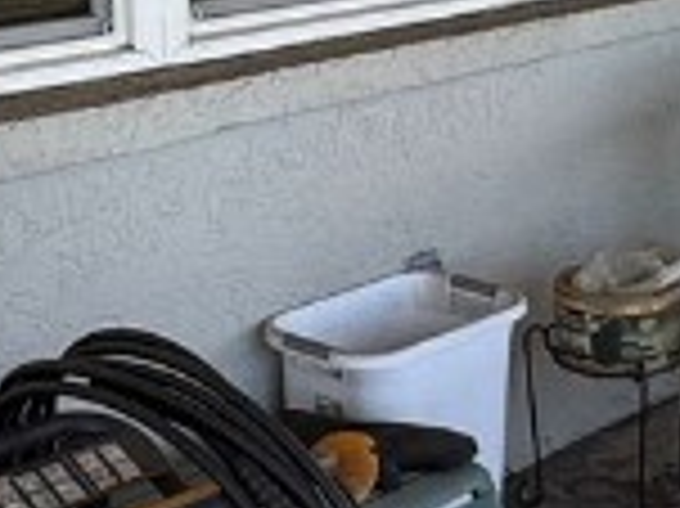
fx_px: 1865
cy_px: -112
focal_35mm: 95
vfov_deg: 15.0
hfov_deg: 19.9
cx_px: 725
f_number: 2.2
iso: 40
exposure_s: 1/99
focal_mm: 2.22
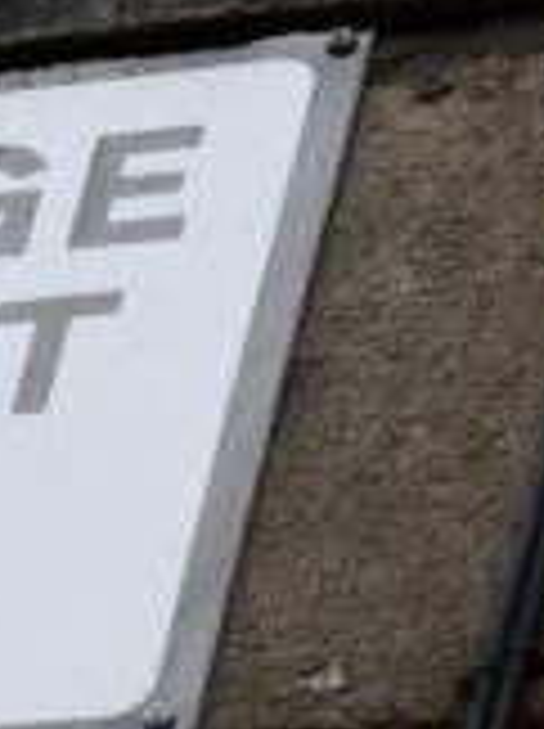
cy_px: 335
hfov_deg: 2.6
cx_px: -405
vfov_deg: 3.5
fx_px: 11870
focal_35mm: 565
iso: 320
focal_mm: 200
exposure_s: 1/500
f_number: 11
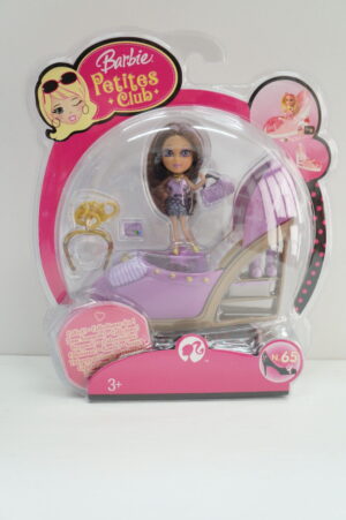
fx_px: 455
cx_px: 173
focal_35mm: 32
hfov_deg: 41.7
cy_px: 260
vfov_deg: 59.5
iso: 1250
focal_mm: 21
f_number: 5.6
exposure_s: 1/60
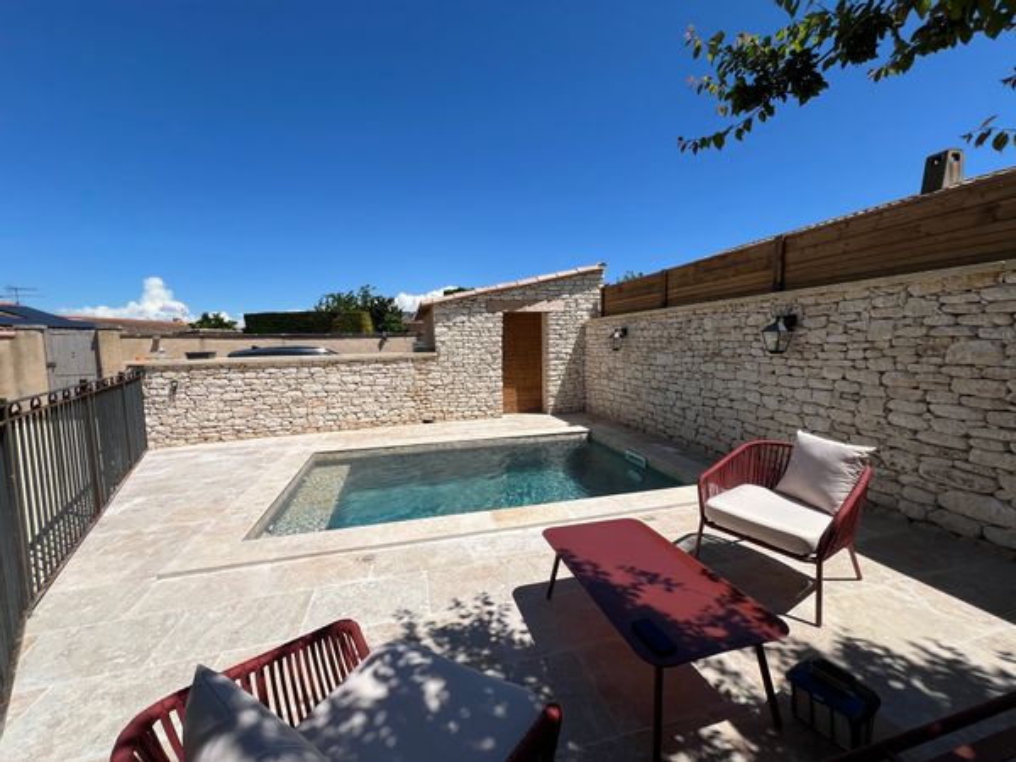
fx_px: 382
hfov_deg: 106.2
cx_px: 508
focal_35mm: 13
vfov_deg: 89.9
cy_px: 381
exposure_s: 1/2950
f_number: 1.8
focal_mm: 1.57
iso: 32
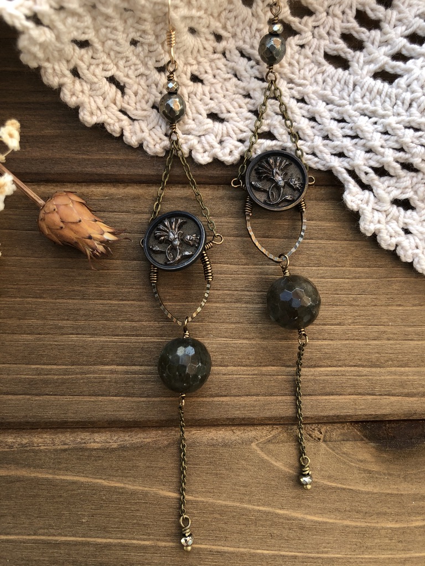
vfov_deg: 63.4
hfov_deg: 49.7
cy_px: 283
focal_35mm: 28
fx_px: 458
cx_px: 212
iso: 20
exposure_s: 1/145
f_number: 1.8
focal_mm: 3.99
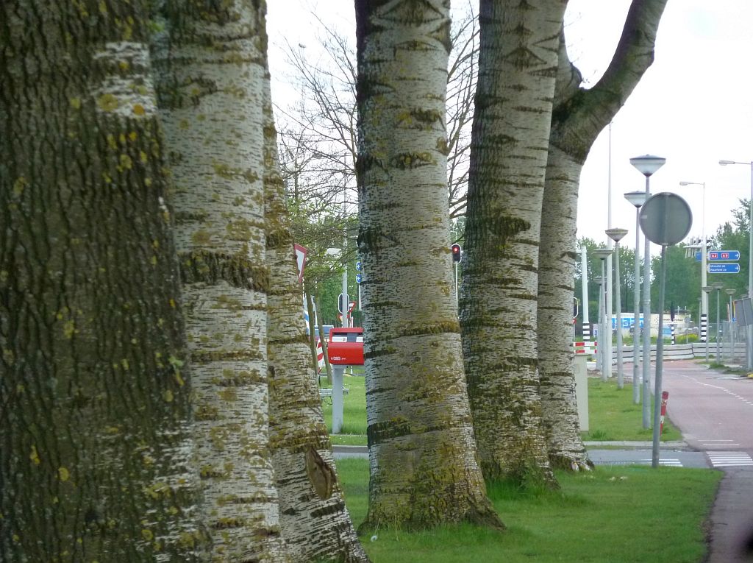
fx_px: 5648
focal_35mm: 260
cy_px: 282
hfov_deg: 7.6
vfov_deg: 5.7
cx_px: 376
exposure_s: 1/125
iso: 320
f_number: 4.7
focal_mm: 42.6
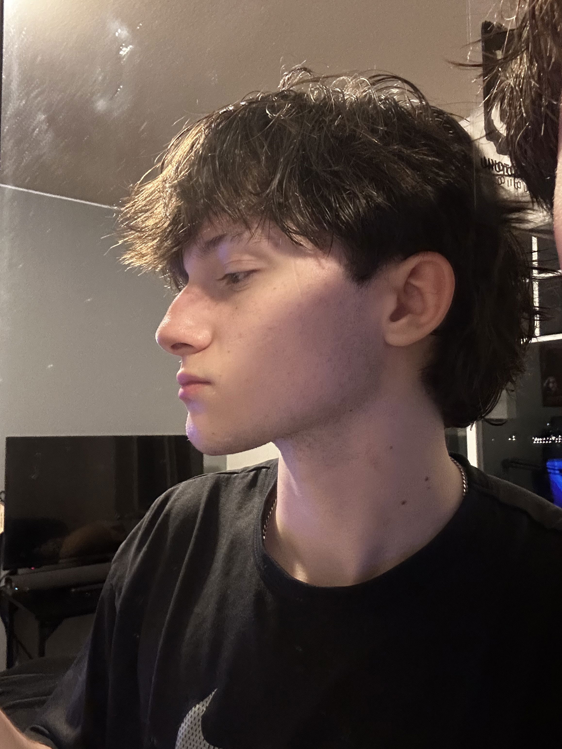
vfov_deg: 60.0
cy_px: 374
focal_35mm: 30
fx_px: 649
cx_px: 281
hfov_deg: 46.8
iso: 500
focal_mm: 2.69
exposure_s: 1/20
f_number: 1.9
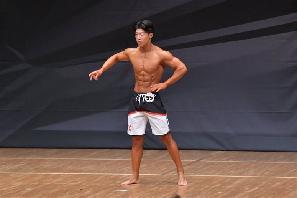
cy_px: 99
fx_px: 2350
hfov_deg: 7.2
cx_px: 148
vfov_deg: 4.8
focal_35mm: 285
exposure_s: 1/400
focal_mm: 190
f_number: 5.6
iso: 6400
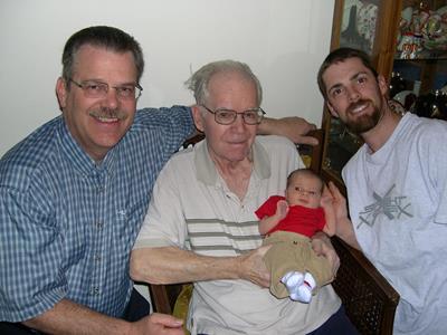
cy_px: 168
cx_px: 224
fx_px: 491
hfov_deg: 49.0
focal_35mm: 38
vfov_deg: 37.7
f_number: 2.8
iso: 100
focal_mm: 8
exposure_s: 1/60
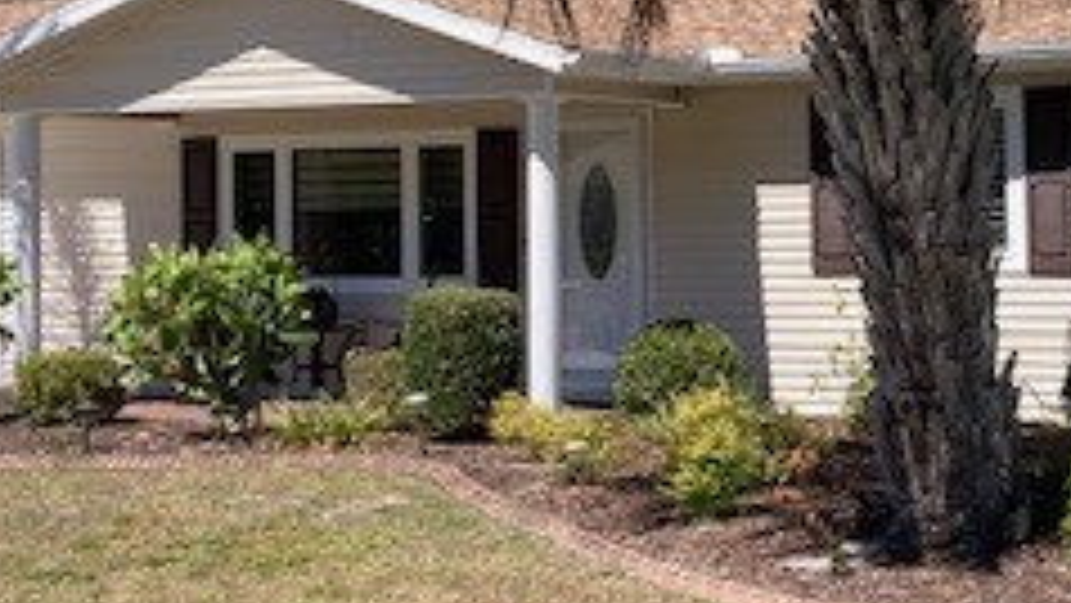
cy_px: 158
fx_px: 2329
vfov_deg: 14.7
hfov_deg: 25.5
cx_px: 846
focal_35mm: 82
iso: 20
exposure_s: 1/1372
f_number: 1.8
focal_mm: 3.99
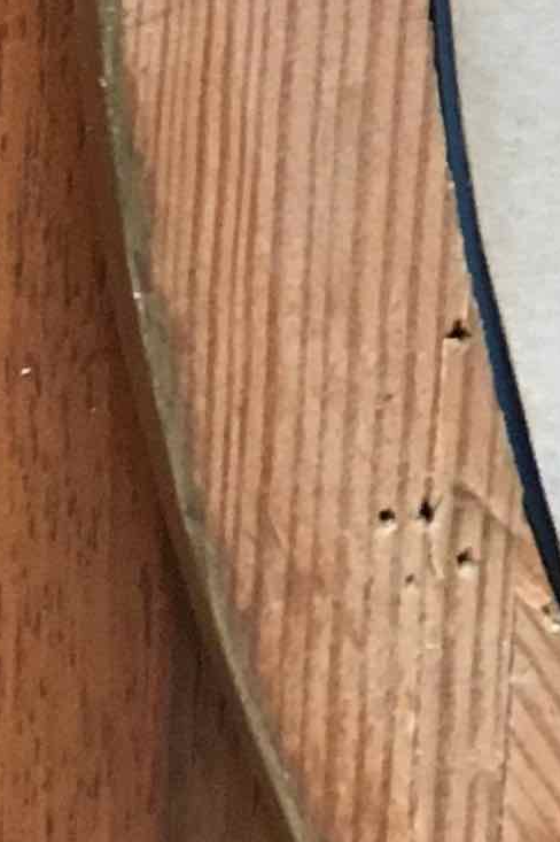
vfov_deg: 11.9
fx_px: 3877
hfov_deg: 7.7
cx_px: 1335
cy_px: -371
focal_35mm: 166
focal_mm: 4.15
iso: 160
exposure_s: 1/33
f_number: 2.2
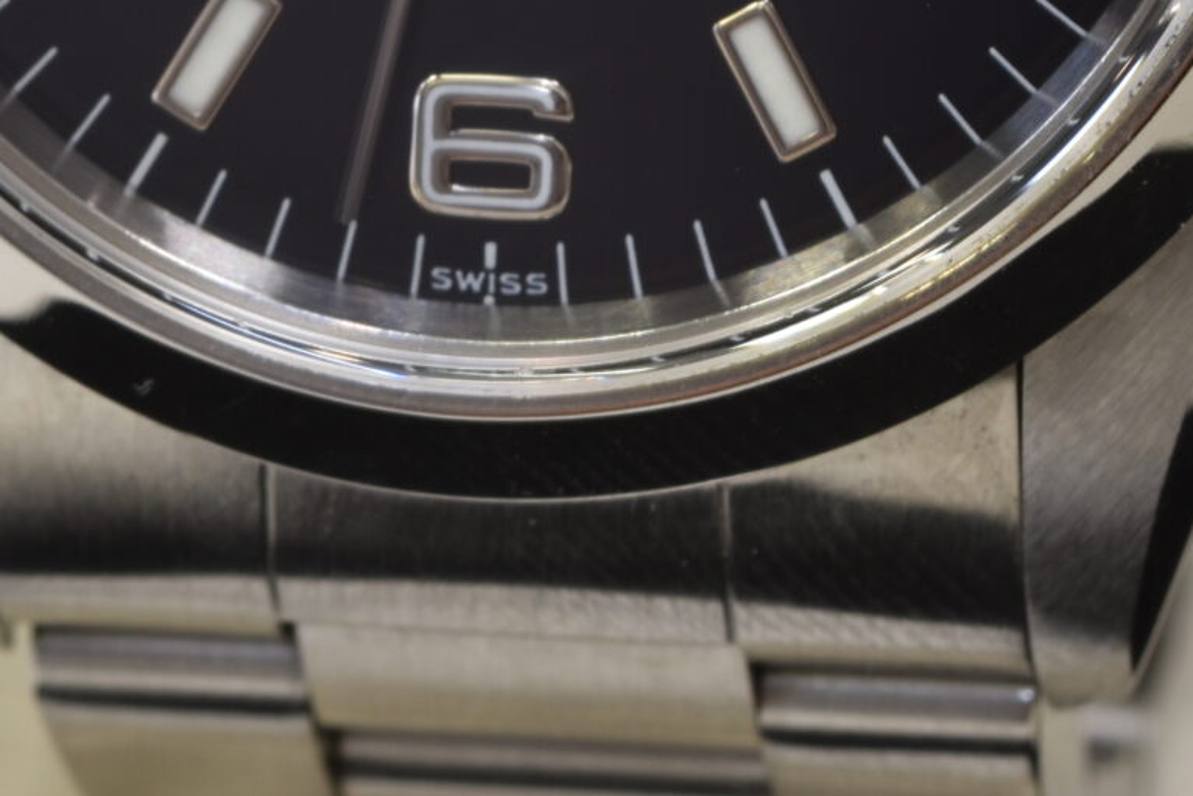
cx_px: 336
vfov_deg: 3.0
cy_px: -521
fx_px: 14947
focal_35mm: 451
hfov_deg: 4.6
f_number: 13
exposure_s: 1/4
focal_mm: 90
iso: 100
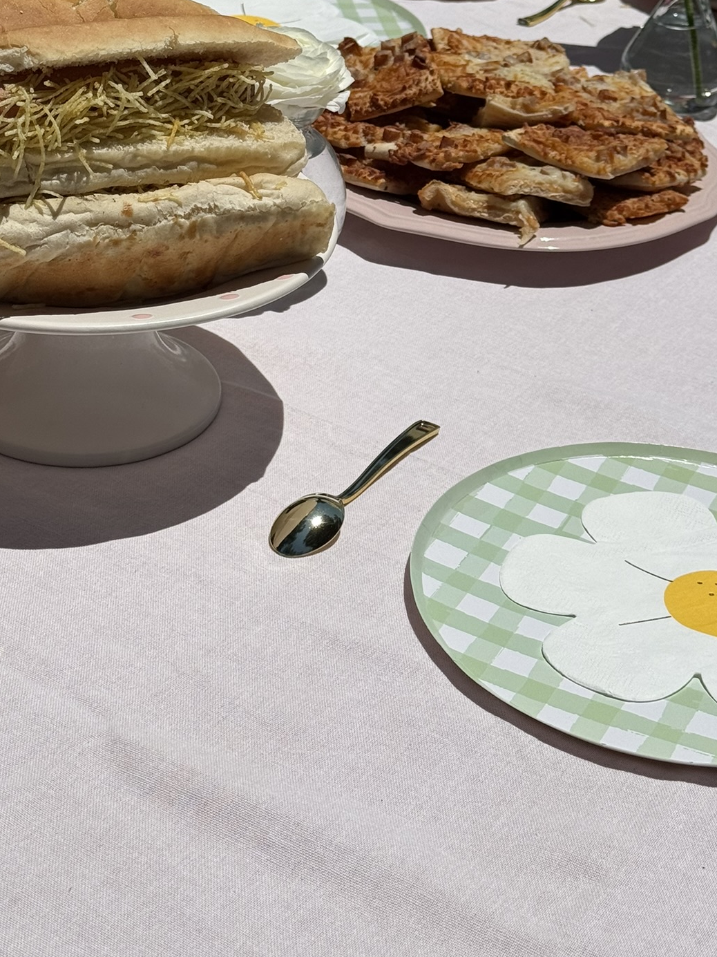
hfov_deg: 20.7
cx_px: 411
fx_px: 1962
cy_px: 259
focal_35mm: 71
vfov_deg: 27.1
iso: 50
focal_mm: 6.76
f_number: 1.78
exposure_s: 1/16129
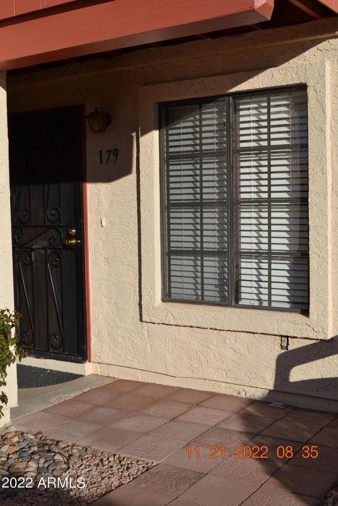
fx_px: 613
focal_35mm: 44
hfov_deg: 30.8
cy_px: 253
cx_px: 169
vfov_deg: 45.0
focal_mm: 29
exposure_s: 1/250
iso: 100
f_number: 8
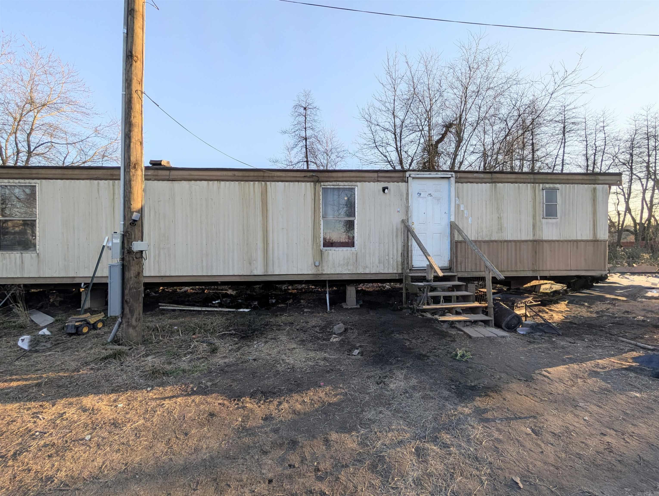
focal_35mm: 12
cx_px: 330
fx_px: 229
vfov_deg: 94.6
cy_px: 248
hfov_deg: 110.5
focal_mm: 2.02
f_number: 1.7
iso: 54
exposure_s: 1/1195
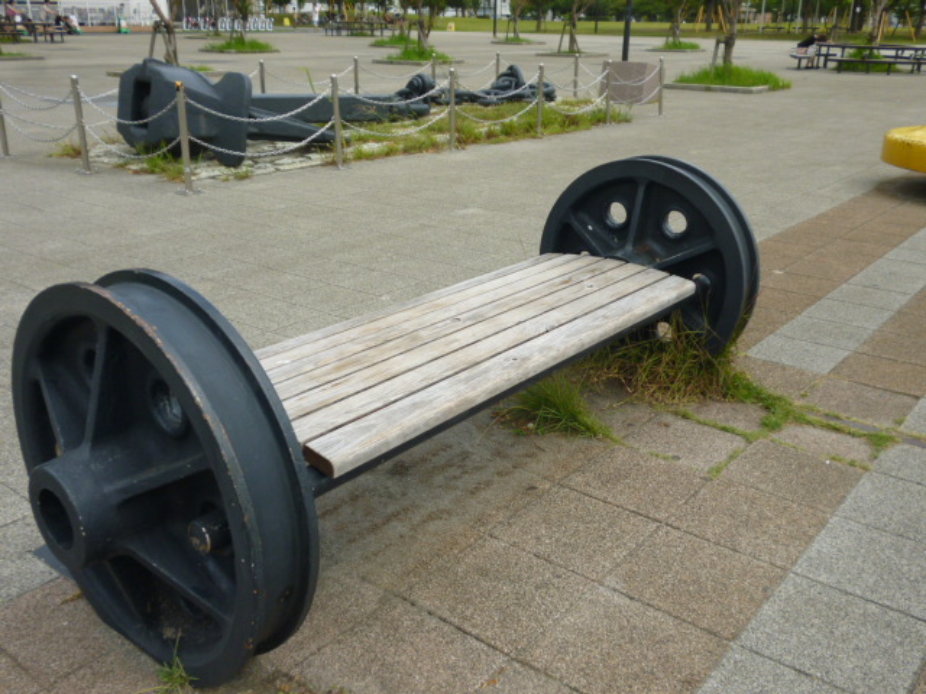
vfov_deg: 44.2
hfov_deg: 56.8
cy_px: 347
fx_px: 856
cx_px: 463
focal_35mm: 32
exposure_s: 1/80
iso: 100
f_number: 10
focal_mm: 5.7
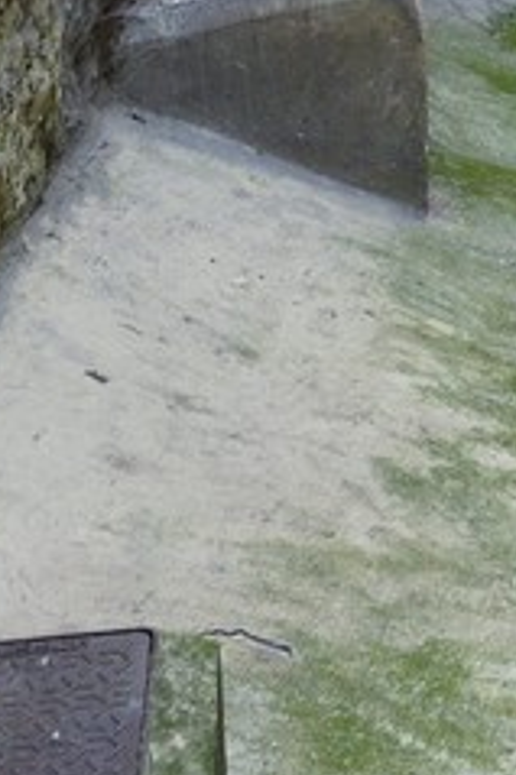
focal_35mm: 214
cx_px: 1475
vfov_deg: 8.5
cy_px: -1255
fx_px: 4607
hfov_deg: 6.0
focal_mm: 32
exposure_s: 1/100
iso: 400
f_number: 6.3
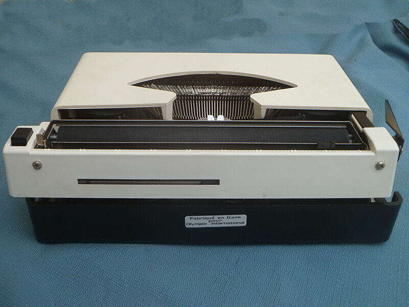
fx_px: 425
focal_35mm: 36
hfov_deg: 51.4
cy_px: 154
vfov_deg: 39.7
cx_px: 204
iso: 80
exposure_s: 1/320
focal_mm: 6.5
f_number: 3.6
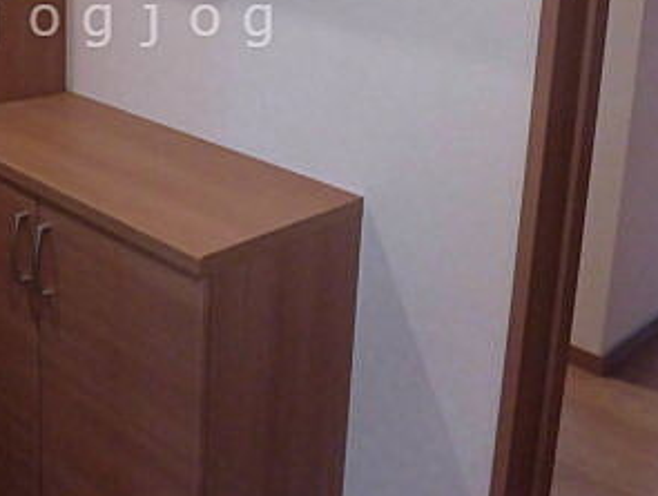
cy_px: 20
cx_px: 132
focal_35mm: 52
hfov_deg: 35.6
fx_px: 990
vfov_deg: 26.8
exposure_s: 1/30
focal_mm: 4.3
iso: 320
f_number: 3.1
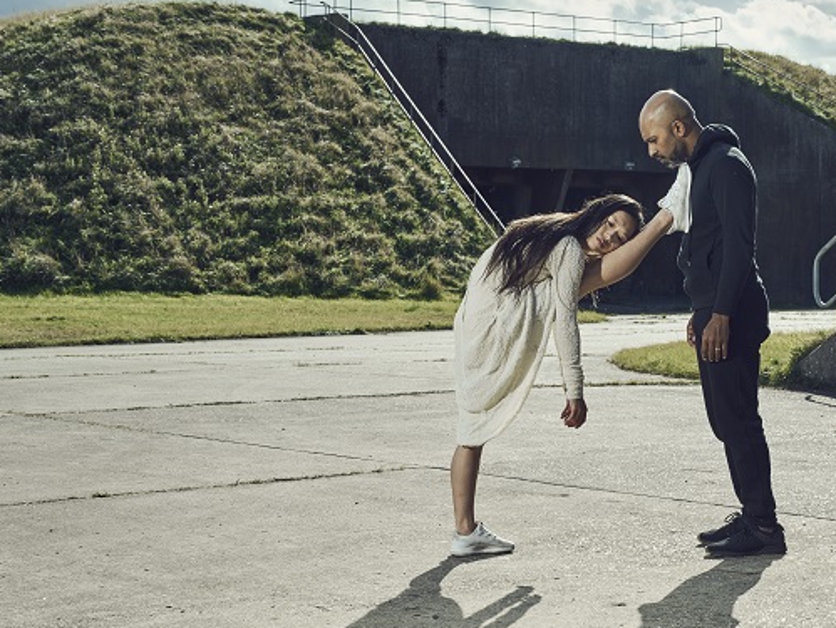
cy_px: 347
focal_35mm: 77
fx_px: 1861
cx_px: 613
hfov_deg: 25.1
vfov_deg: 19.2
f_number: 11
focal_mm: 50
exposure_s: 1/160
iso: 100
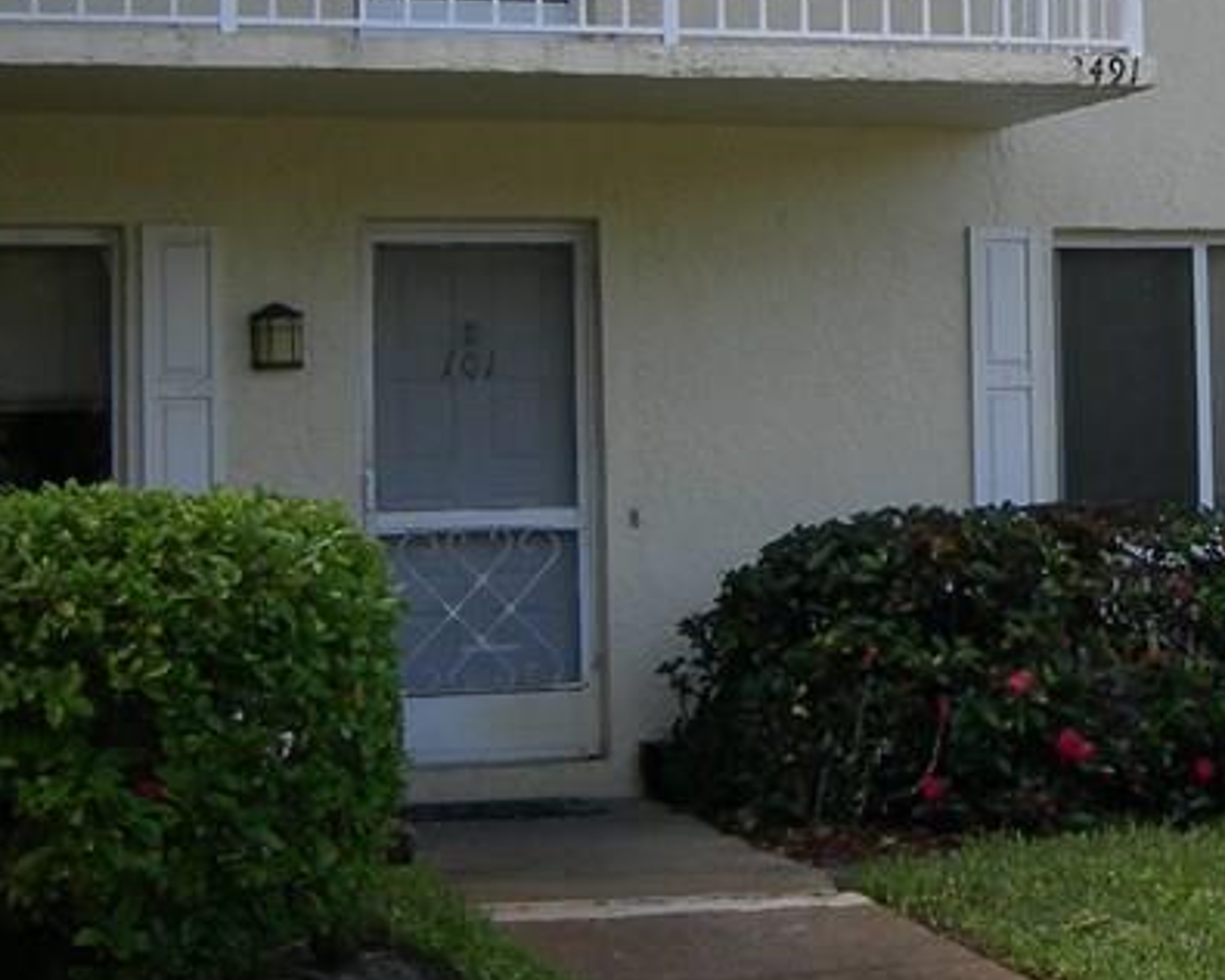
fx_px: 3299
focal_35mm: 91
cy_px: 102
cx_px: 961
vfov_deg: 16.7
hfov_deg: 20.8
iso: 64
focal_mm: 7.5
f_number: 2.7
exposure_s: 1/300
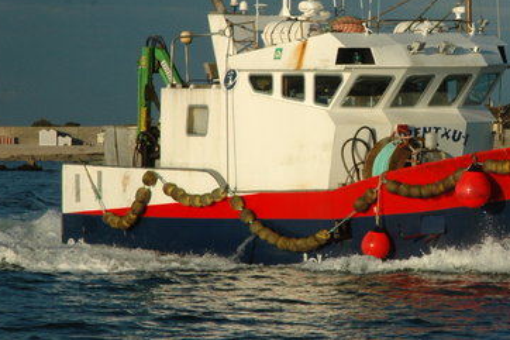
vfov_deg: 6.8
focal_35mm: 203
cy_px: 94
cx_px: 449
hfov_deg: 10.1
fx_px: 2874
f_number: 13
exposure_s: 1/640
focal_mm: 70
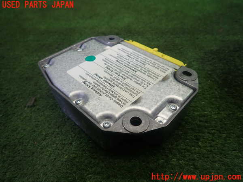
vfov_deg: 54.9
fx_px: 175
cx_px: 122
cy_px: 91
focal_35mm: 25
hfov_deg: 69.4
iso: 100
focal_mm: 4.5
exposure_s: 1/100
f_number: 2
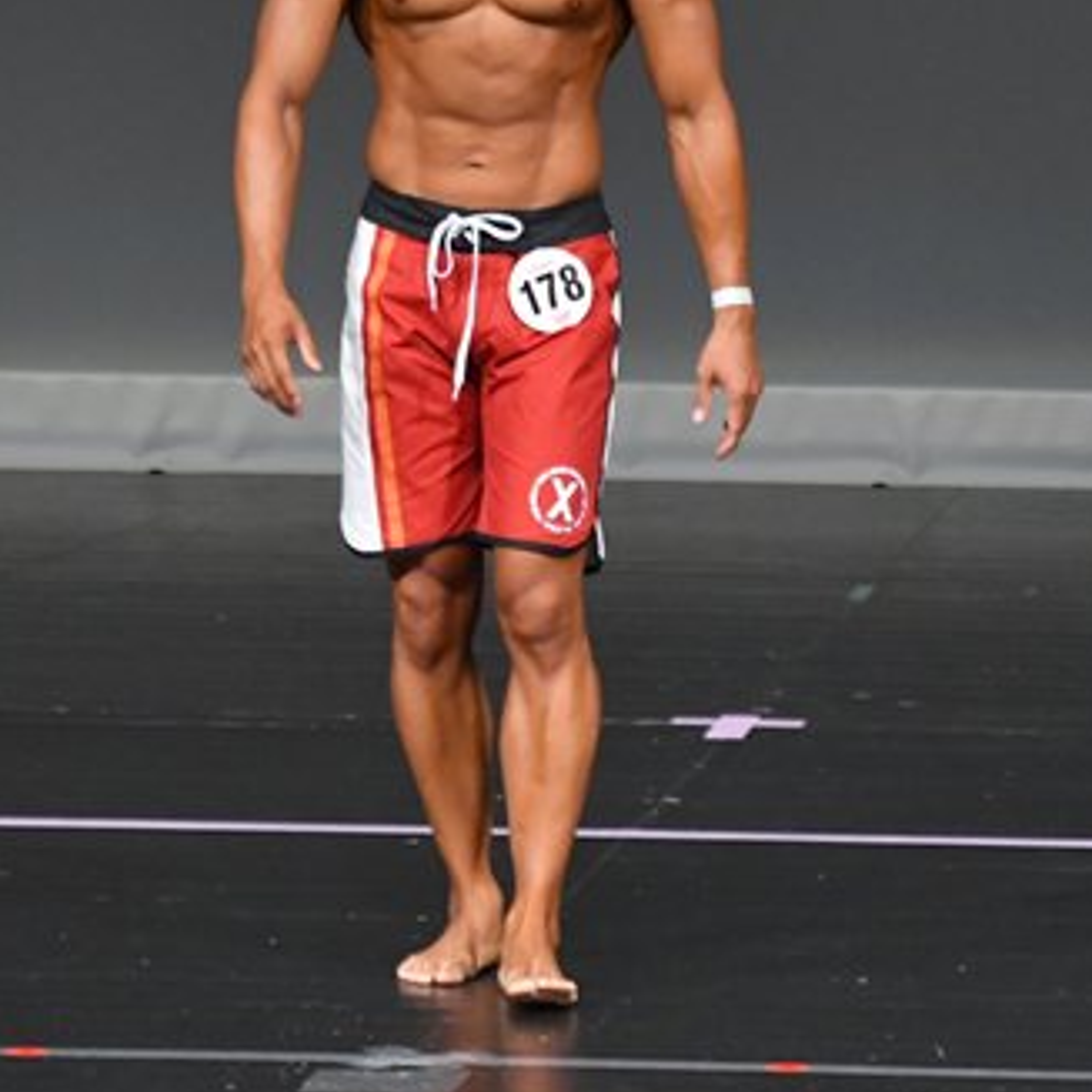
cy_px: 321
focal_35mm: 694
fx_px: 24769
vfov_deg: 2.5
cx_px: 776
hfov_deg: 2.5
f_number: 5.6
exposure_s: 1/400
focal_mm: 230
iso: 4000
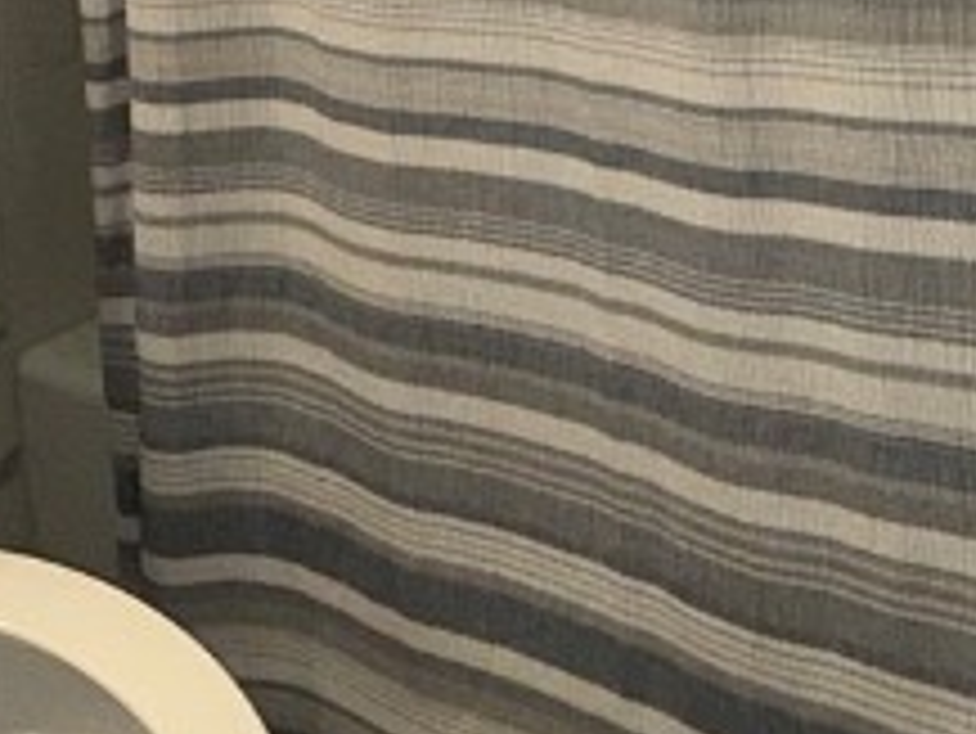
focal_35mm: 66
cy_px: -225
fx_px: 1862
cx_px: -22
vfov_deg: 20.3
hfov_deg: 27.5
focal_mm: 2.22
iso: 80
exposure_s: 1/122
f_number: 2.2
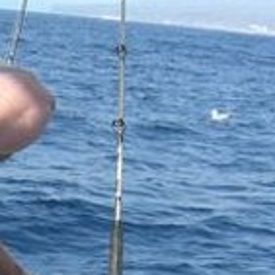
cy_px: 339
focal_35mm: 150
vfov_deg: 11.4
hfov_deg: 11.2
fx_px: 1348
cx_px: -133
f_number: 4
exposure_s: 1/400
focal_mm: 7.9
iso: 80
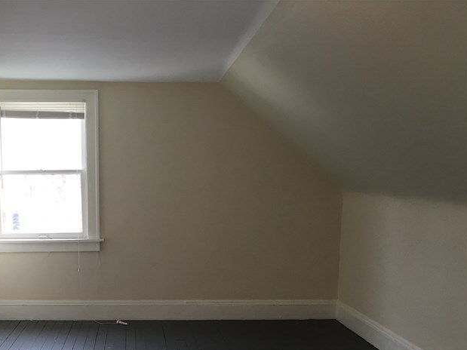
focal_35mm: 48
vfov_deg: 29.5
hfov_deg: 39.0
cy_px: 288
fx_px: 647
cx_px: 138
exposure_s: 1/40
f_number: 2.2
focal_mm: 4.15
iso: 32
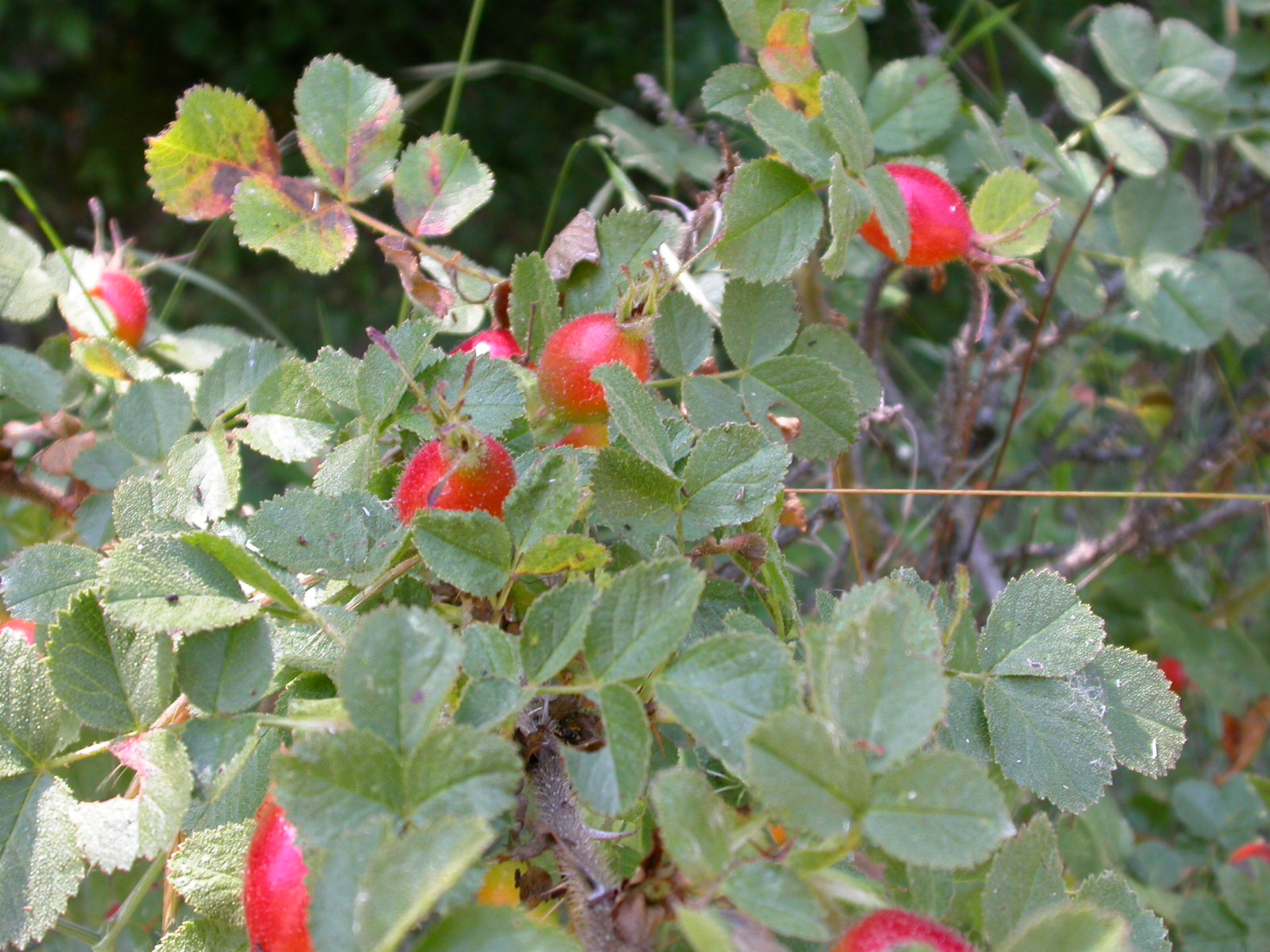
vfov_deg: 26.6
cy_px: 476
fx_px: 2018
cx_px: 635
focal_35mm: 55
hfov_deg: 34.9
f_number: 3.8
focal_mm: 11.5
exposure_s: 1/66
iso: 100
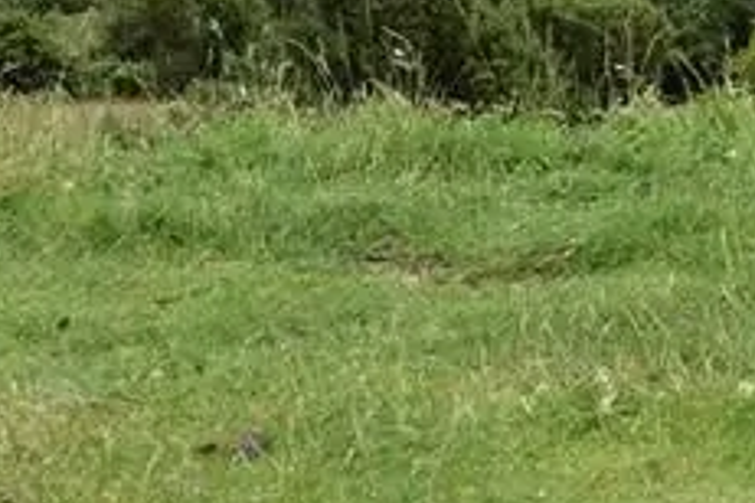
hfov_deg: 8.7
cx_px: 1464
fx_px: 4697
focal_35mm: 224
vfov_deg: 6.1
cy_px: -287
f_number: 9
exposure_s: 1/320
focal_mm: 32
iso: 200
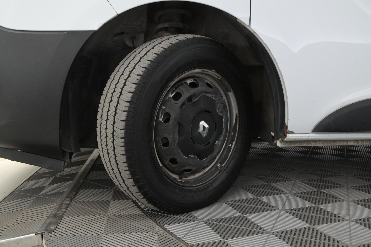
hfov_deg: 56.1
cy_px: 124
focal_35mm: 34
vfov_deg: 39.1
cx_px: 186
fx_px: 348
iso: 2500
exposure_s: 1/100
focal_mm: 22.5
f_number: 5
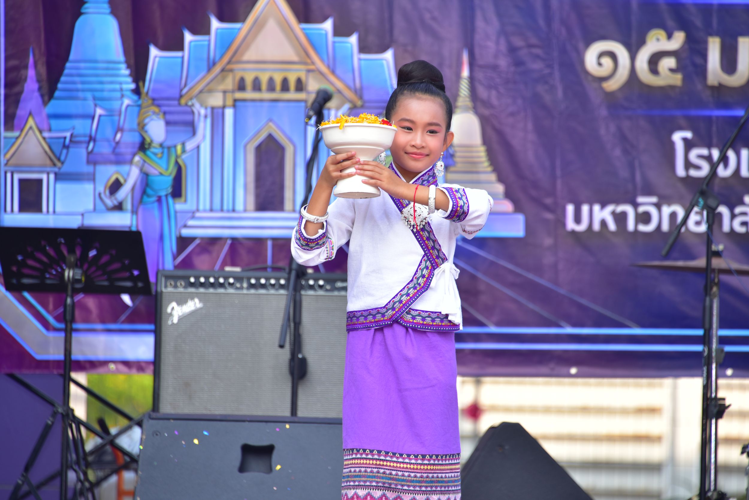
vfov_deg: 4.6
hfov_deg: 6.9
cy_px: 250
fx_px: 6244
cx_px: 374
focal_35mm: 300
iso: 200
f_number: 6.3
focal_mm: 300
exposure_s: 1/200
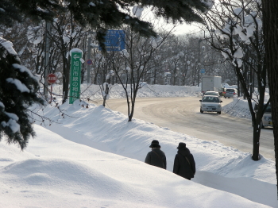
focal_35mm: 148
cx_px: 139
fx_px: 1188
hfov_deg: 13.3
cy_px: 104
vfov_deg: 10.0
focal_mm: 24.7
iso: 50
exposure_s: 1/279
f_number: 4
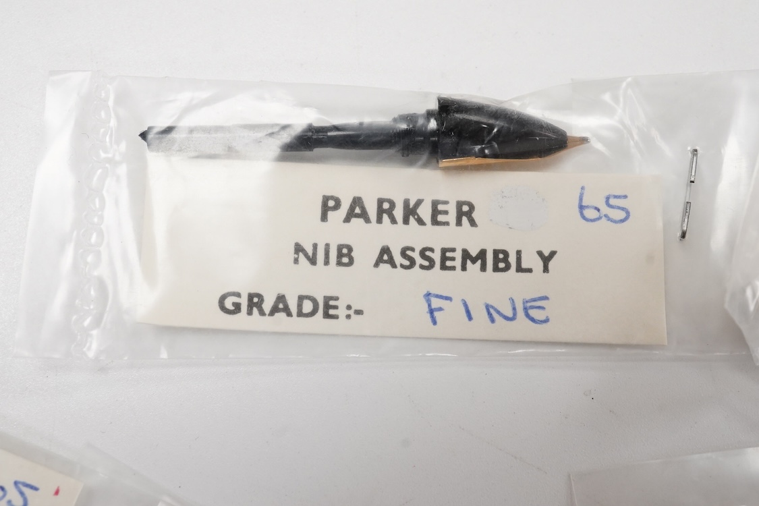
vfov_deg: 29.9
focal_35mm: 45
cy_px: 253
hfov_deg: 43.6
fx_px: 949
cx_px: 380
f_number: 16
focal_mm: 30
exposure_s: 1/100
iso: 2500
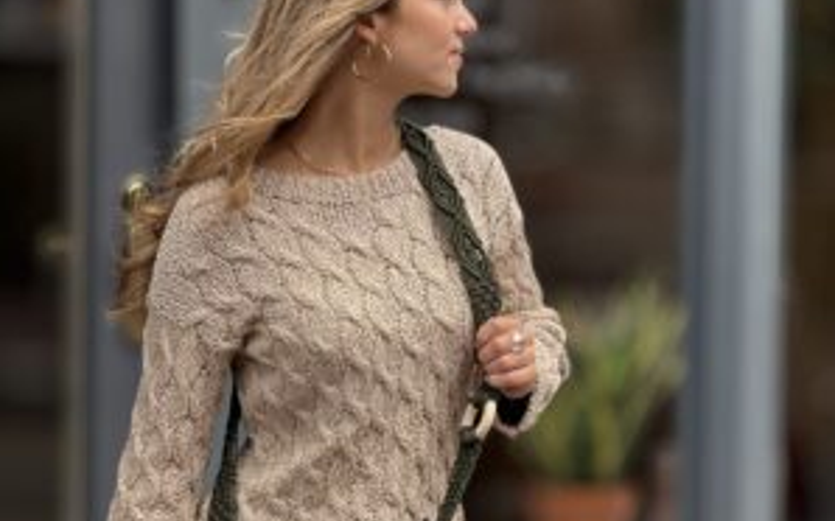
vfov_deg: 7.7
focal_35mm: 171
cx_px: 418
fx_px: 3890
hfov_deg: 12.3
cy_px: 345
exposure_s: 1/346
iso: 64
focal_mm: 15.66
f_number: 2.8
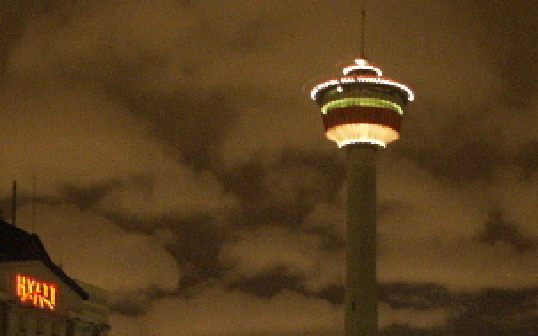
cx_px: 435
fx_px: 953
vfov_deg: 18.8
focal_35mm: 65
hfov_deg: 30.7
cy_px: 414
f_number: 2.8
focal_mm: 7.65
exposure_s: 1.5
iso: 200
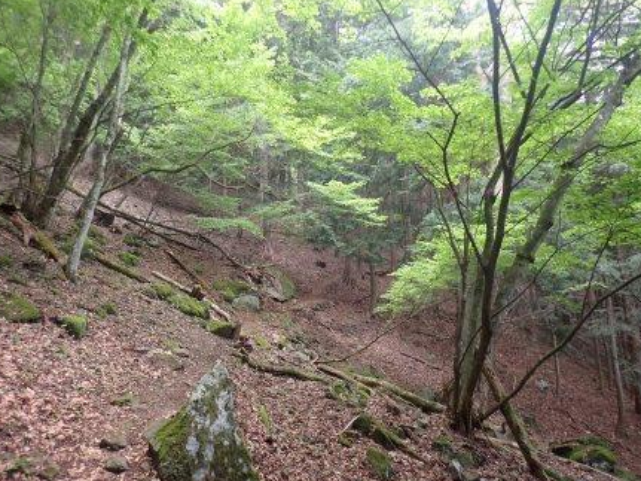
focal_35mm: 26
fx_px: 481
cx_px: 314
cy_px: 244
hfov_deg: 67.3
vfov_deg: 53.0
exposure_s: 1/50
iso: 200
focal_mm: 4.5
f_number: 2
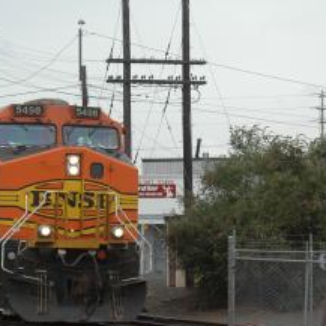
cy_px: 198
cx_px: 98
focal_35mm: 188
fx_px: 2003
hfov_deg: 9.3
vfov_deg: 9.3
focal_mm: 80
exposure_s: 1/250
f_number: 8
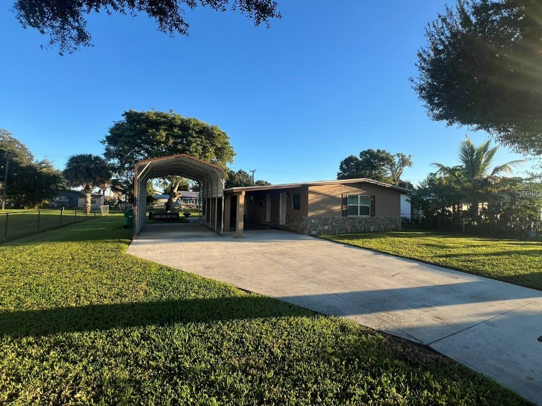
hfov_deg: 102.1
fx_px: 219
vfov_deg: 85.6
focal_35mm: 14
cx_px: 278
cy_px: 192
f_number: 1.8
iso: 32
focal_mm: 1.57
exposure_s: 1/595
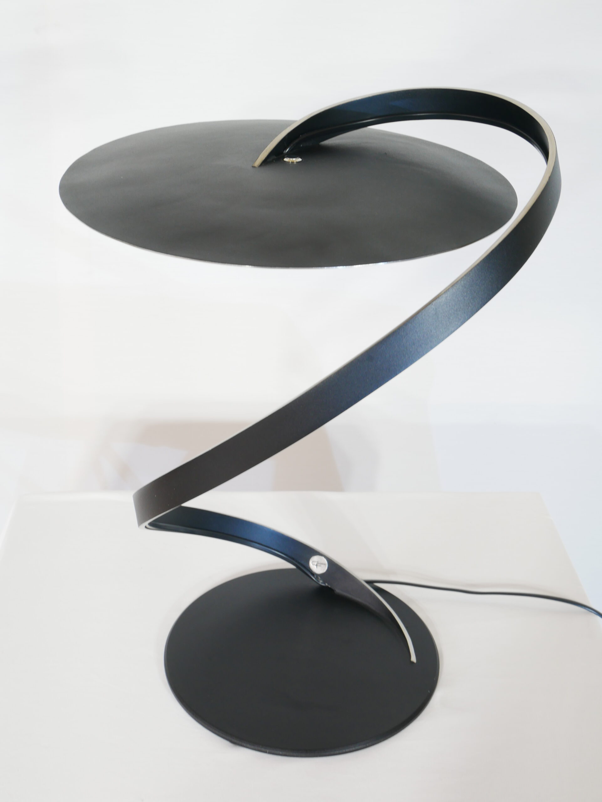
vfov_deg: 38.2
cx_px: 301
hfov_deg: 29.1
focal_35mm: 50
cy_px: 401
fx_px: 1159
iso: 200
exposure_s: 1/8
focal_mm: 25
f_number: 8
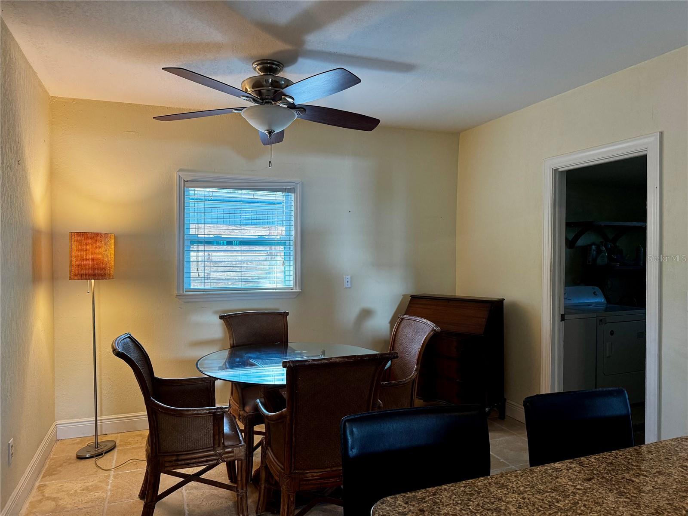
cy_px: 258
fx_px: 477
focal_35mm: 24
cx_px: 344
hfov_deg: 71.6
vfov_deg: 56.8
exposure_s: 1/60
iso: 250
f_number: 1.78
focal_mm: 6.76
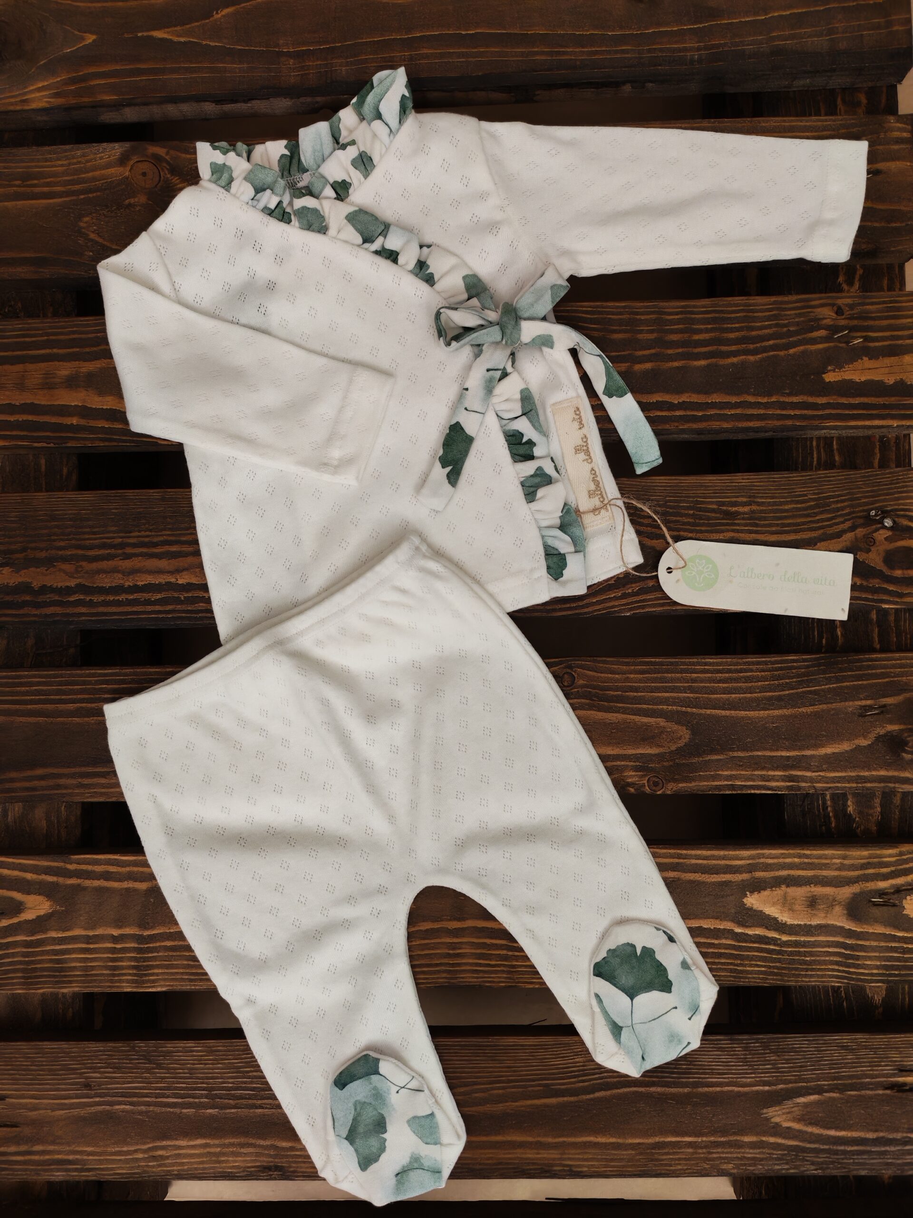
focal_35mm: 27
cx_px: 456
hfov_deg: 51.4
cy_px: 609
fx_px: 950
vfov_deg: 65.3
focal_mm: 6.12
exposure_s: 1/50
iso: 1250
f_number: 1.9
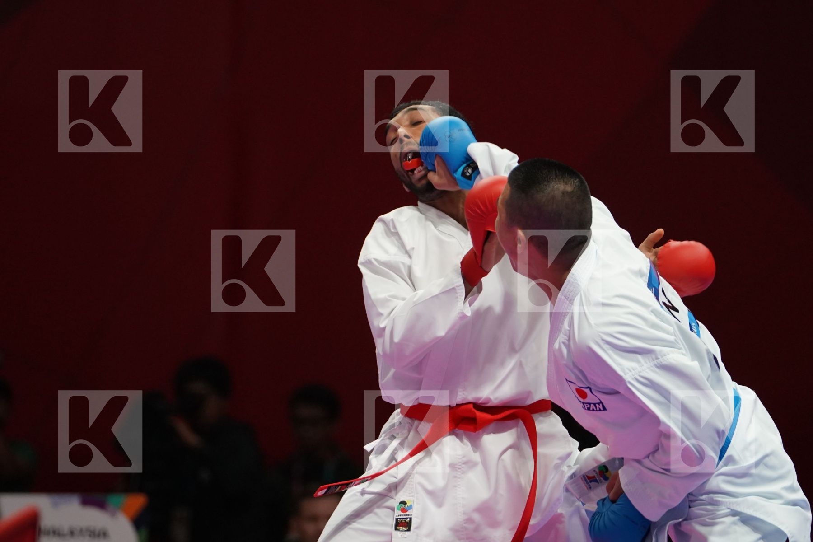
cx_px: 406
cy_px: 271
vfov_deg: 3.7
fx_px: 8333
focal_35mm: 369
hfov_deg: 5.6
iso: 2000
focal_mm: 246
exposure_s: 1/1000
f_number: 4
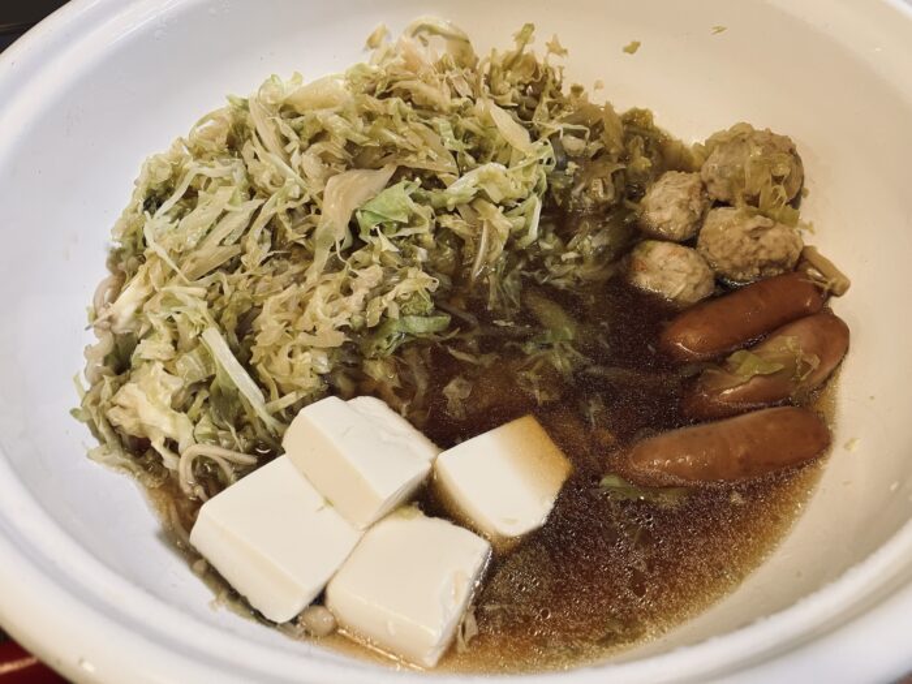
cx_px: 456
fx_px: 738
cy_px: 342
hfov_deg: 63.4
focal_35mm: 28
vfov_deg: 49.7
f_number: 1.8
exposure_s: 1/50
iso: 100
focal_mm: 3.99
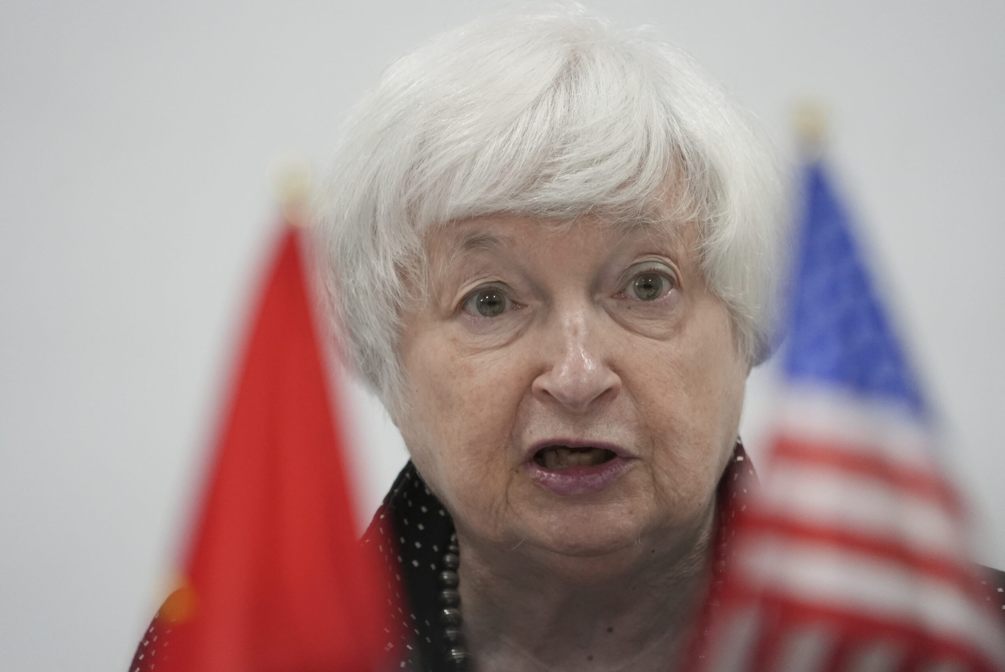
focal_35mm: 240
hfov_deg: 8.6
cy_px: 336
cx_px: 502
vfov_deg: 5.7
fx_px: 6704
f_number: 6.3
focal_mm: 240
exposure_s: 1/250
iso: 6400
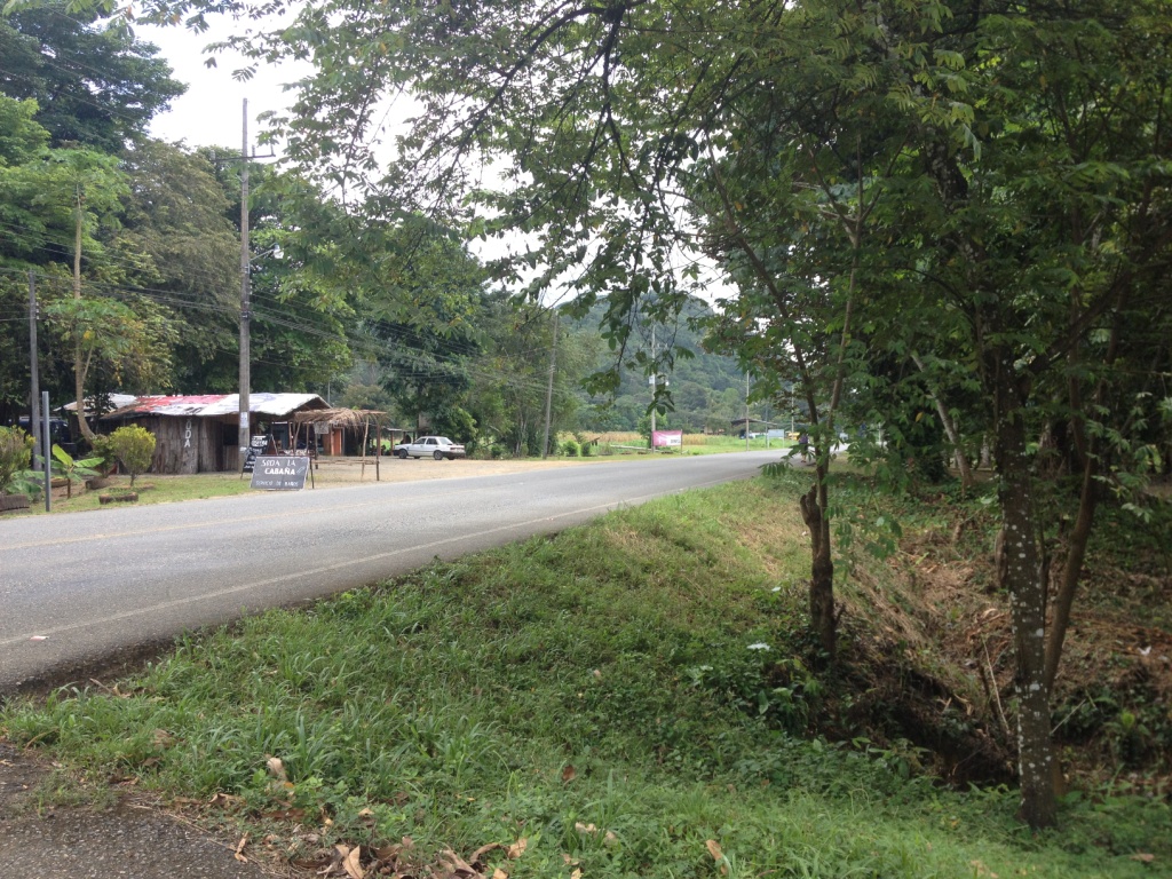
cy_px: 440
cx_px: 586
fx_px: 1185
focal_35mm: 35
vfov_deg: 40.7
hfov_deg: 52.6
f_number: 2.4
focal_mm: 4.28
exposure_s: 1/351
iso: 80
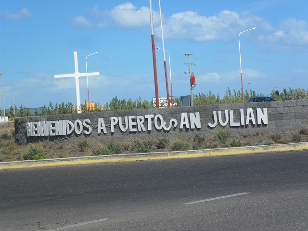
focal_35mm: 108
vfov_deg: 13.7
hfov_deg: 18.2
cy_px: 116
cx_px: 154
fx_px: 961
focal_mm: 19.6
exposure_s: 1/750
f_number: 5
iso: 80
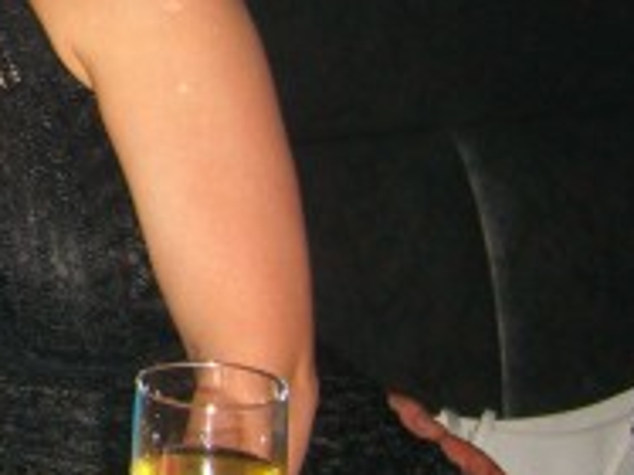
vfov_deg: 12.0
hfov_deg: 14.9
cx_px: -342
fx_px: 2233
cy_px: 0
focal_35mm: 122
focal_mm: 7.9
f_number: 2.8
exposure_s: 1/60
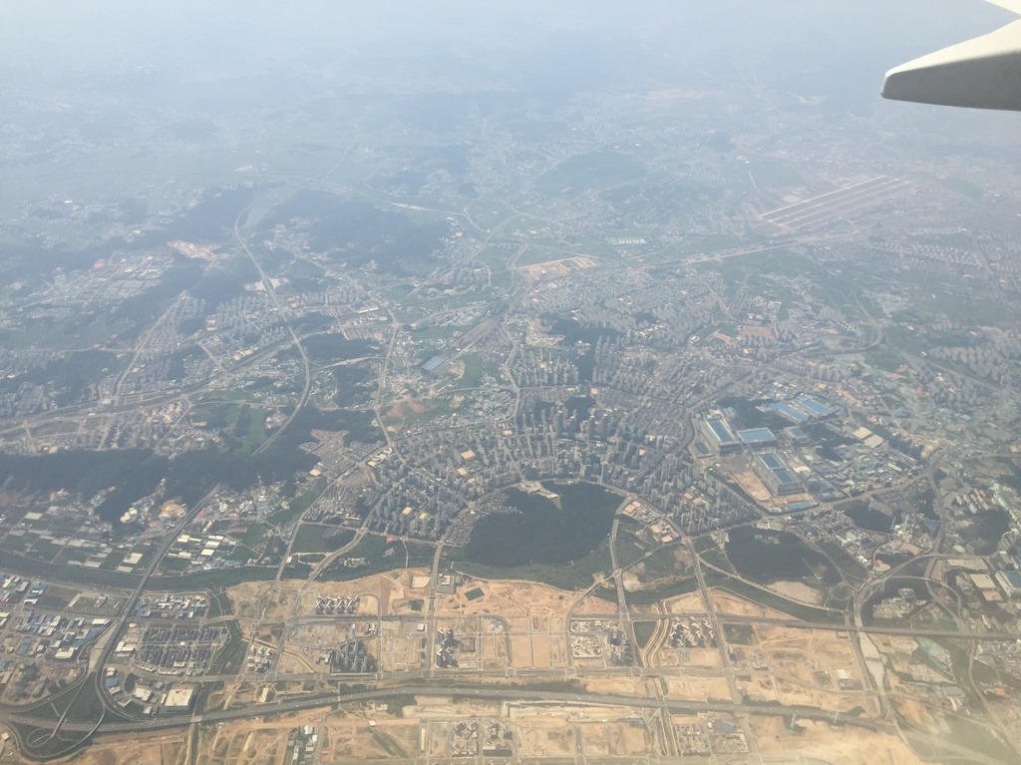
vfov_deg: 48.2
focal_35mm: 29
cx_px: 510
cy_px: 382
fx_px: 855
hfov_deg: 61.7
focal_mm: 4.15
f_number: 2.2
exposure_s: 1/1647
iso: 32
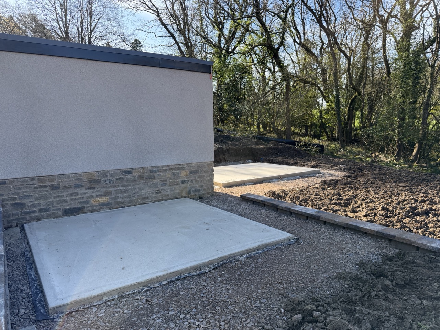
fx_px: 305
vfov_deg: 56.8
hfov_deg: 71.6
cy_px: 165
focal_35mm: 24
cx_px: 220
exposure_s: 1/1464
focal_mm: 6.76
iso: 100
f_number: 1.78
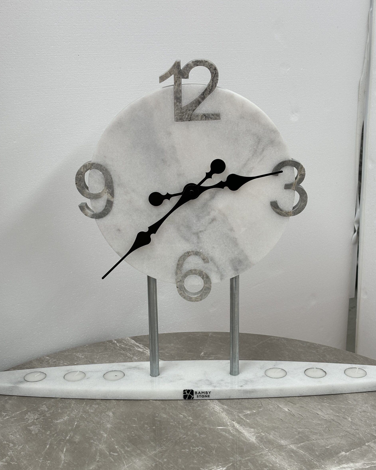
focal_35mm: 55
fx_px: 765
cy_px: 242
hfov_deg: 27.6
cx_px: 188
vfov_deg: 34.1
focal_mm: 5.96
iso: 25
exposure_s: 1/121
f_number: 1.6
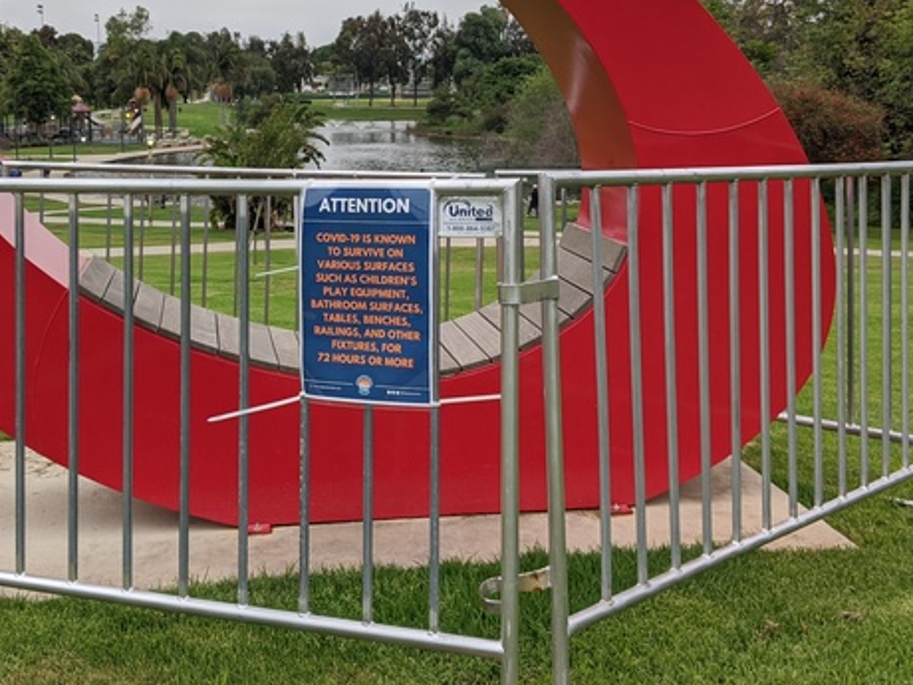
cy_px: 234
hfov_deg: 40.2
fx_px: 1240
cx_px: 343
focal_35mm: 47
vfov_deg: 30.7
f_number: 1.8
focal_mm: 4.44
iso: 78
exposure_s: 1/1949
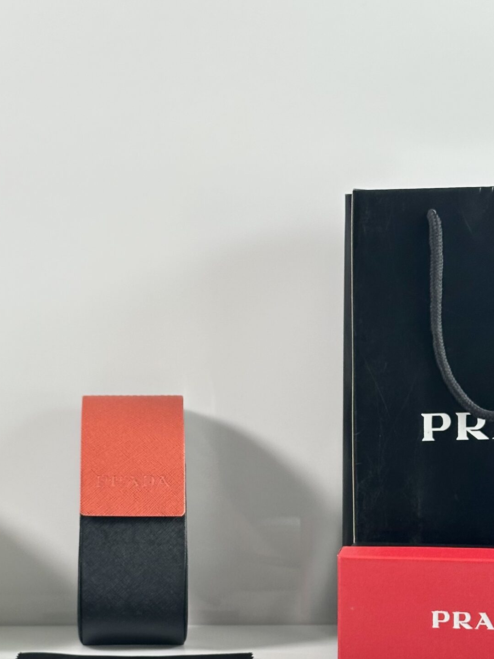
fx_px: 1618
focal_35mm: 85
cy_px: 521
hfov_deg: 17.3
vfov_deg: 22.7
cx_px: 198
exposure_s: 1/100
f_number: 1.78
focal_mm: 6.86
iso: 80
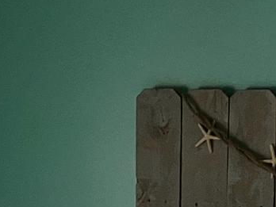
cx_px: 42
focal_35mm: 165
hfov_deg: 11.9
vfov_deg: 8.5
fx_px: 1316
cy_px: 427
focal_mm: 3.99
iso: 640
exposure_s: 1/30
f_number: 1.8
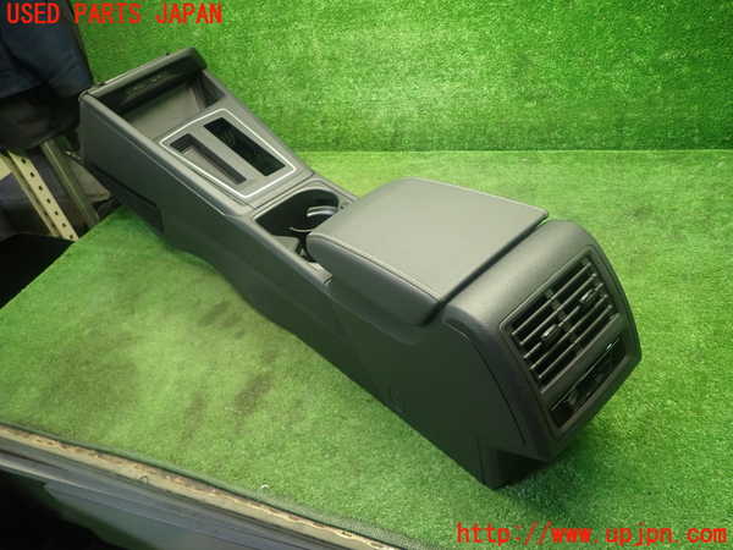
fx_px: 529
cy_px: 275
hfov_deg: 69.4
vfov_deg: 54.9
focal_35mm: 25
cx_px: 366
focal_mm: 4.5
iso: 250
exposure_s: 1/30
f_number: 2
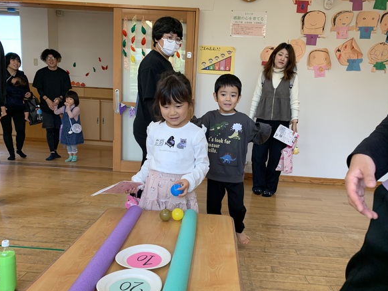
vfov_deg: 48.2
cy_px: 161
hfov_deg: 61.6
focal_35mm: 29
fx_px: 325
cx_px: 207
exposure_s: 1/121
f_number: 1.8
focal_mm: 4.25
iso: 80
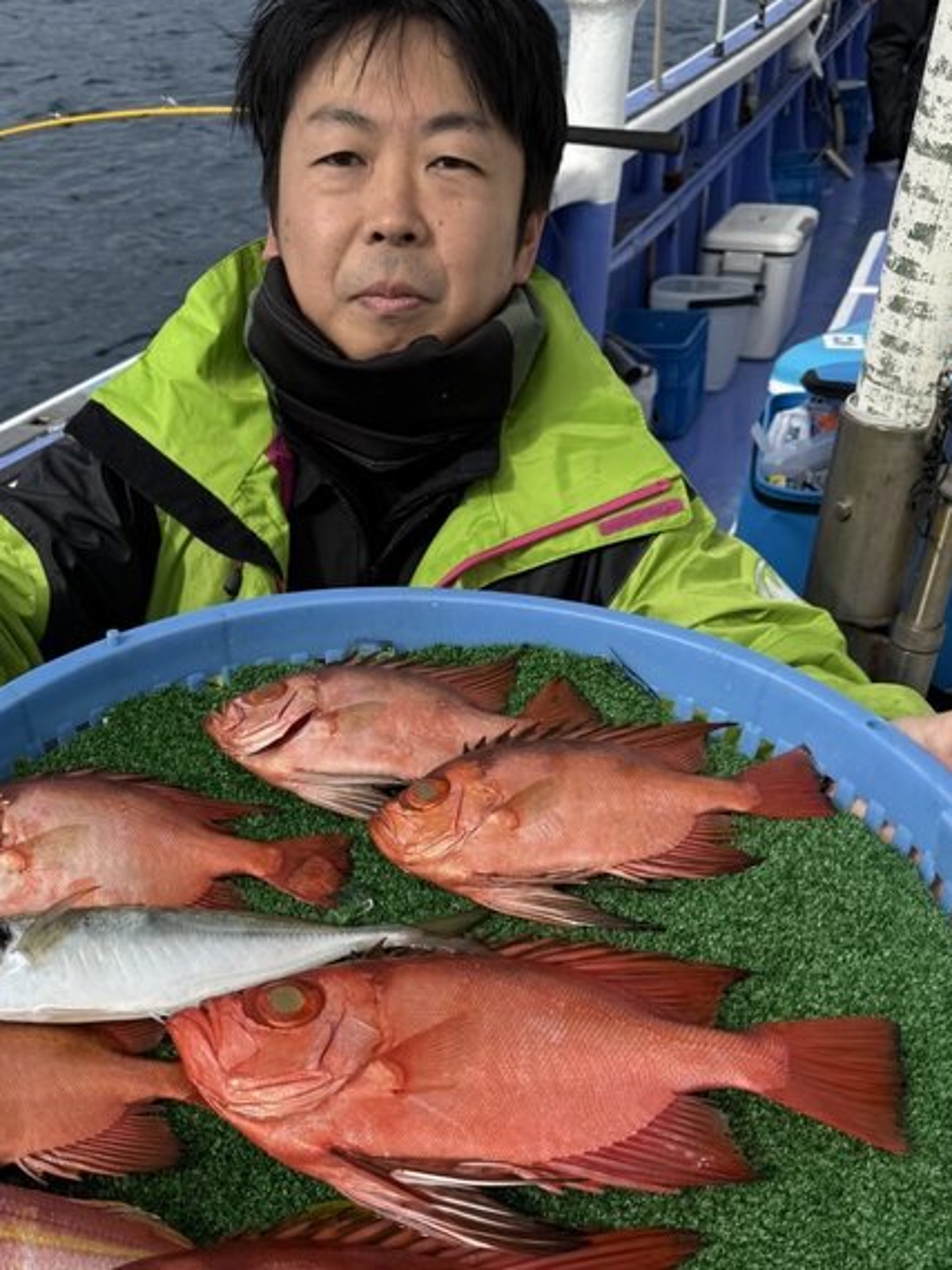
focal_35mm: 36
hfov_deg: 39.3
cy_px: 903
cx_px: 339
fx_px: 1320
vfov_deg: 49.9
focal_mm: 6.76
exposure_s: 1/4405
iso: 80
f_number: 1.78
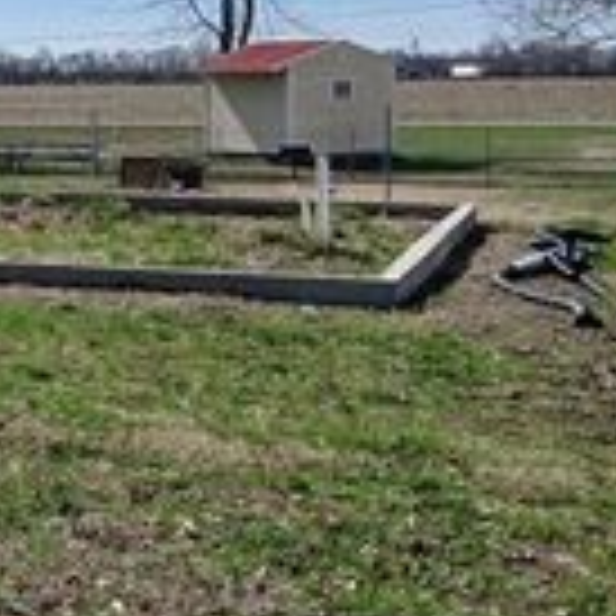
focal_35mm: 84
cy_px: 178
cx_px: -427
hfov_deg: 17.5
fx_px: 1691
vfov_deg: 20.5
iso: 20
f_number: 1.8
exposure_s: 1/1052
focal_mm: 3.98
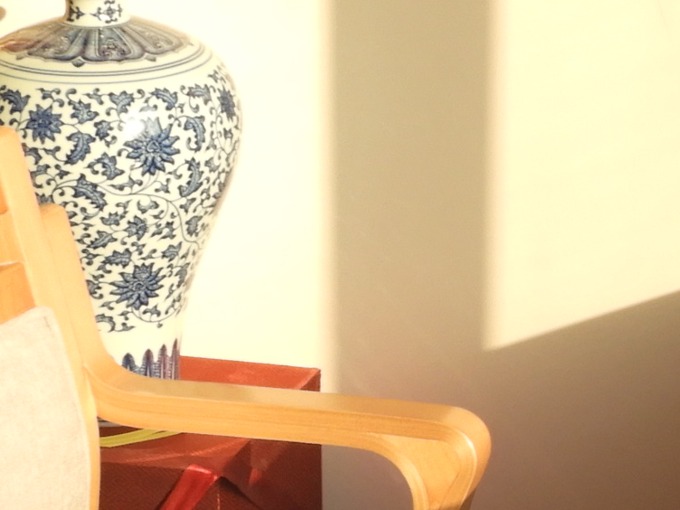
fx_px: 2986
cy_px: 369
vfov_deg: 9.7
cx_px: 755
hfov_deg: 12.8
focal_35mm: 152
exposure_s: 1/200
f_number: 3.8
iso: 100
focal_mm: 6.3
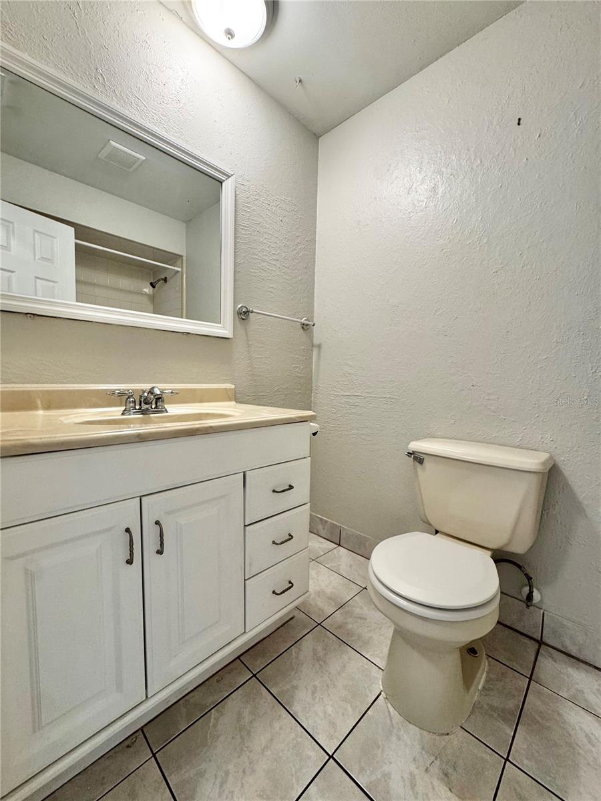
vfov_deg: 102.1
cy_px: 400
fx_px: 324
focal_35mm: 14
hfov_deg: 85.7
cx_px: 300
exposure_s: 1/60
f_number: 2.2
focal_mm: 2.22
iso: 200
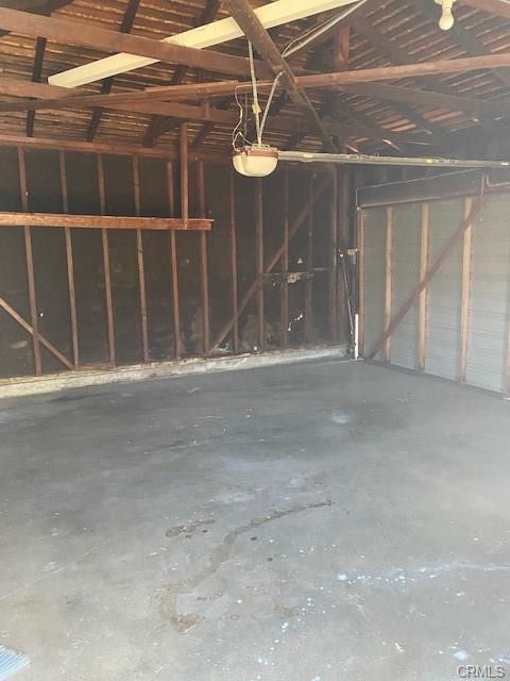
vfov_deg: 67.3
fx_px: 511
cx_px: 255
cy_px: 340
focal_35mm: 26
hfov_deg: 53.1
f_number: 1.8
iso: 500
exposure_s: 1/57
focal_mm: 4.25
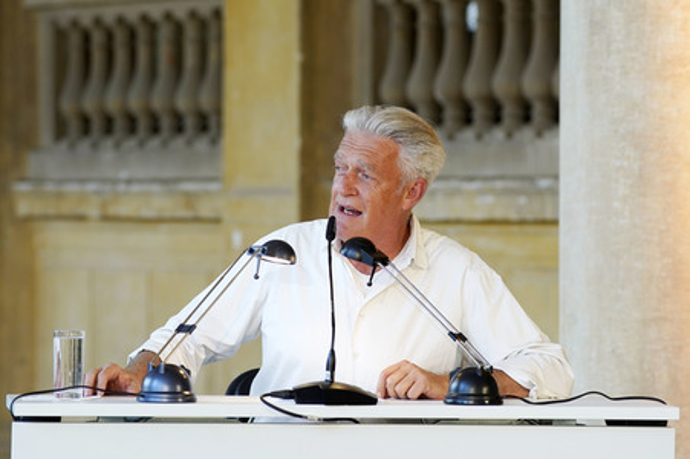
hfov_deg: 10.3
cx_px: 345
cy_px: 230
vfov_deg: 6.9
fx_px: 3830
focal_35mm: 200
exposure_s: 1/250
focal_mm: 200
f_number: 5
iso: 640
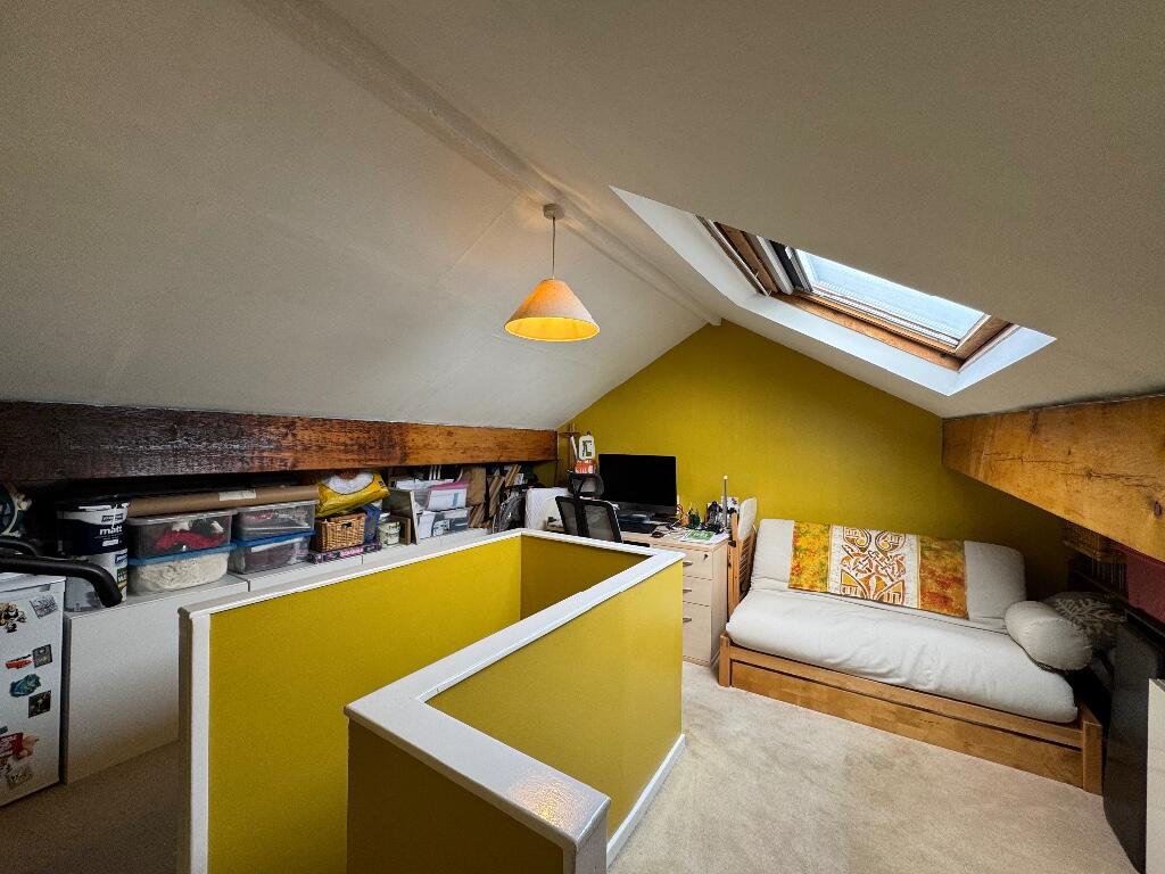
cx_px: 582
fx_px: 471
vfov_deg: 85.7
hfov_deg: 102.1
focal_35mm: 14
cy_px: 437
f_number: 2.2
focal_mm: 2.22
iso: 100
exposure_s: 1/99
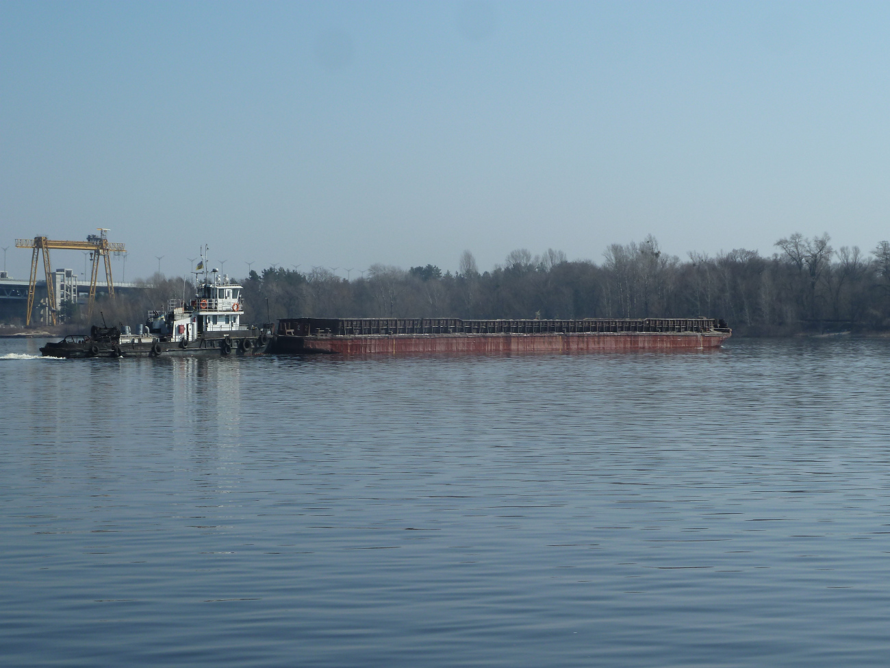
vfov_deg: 17.8
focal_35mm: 83
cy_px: 334
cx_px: 445
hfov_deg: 23.6
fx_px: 2134
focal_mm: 13.7
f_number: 5.6
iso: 80
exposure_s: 1/400
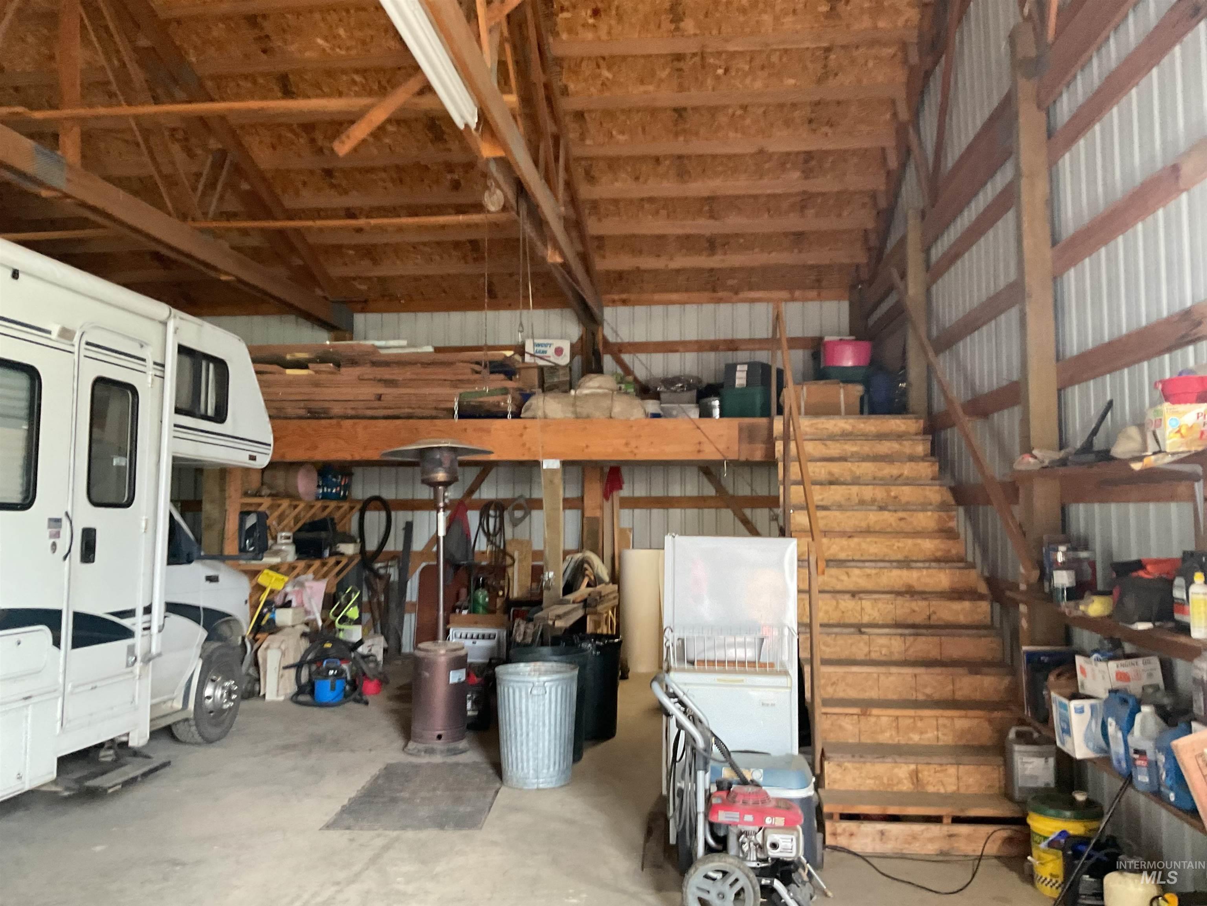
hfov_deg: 61.7
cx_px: 604
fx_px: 1011
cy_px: 453
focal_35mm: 29
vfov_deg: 48.2
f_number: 1.8
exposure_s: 1/60
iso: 160
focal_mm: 3
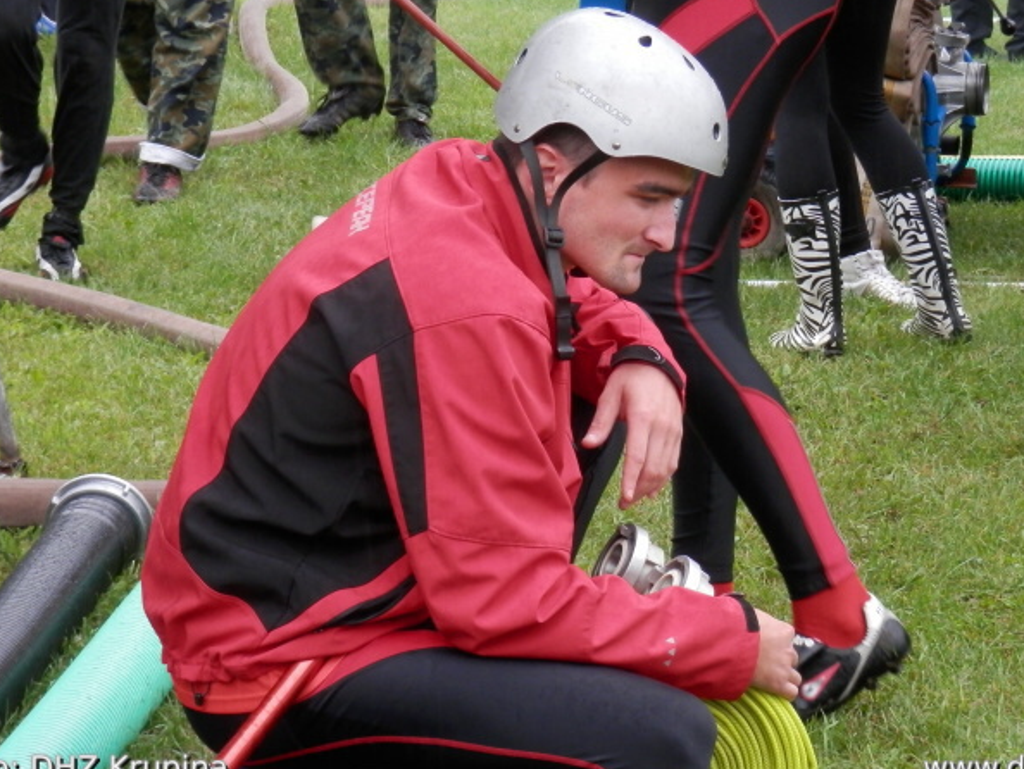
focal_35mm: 133
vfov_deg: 11.2
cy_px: 319
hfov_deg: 14.8
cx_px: 577
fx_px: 3936
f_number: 5
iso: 200
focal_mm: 19
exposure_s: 1/80
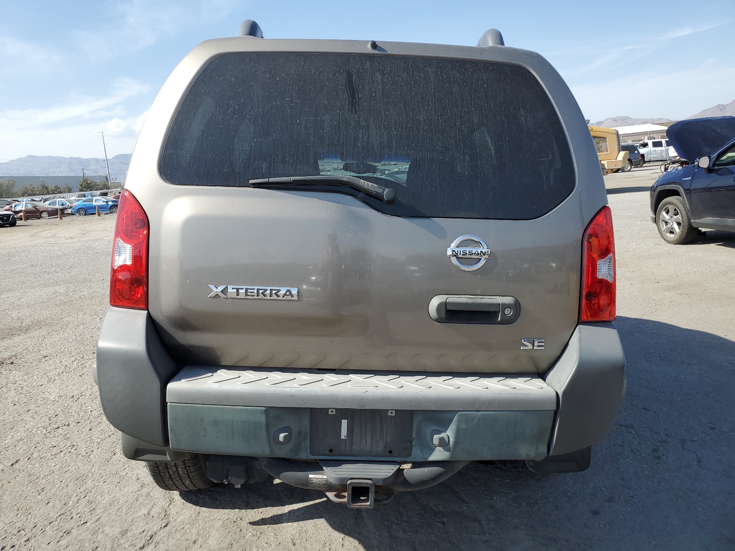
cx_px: 368
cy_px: 276
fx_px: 552
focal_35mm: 26
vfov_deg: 53.1
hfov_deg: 67.3
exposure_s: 1/2500
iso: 50
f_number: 1.5
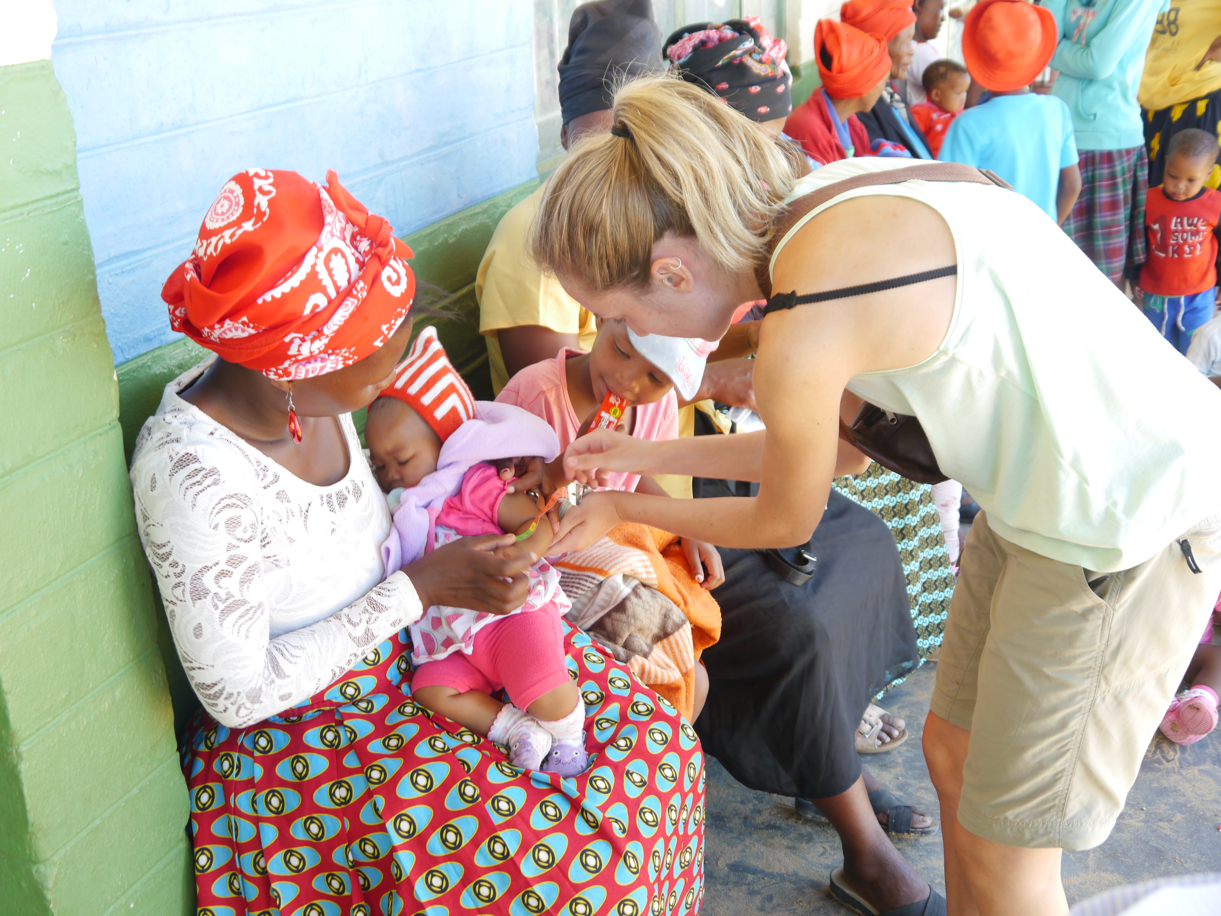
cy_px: 458
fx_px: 1411
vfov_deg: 36.0
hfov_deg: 46.8
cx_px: 610
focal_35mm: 40
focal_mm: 20
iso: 200
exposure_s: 1/60
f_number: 4.2
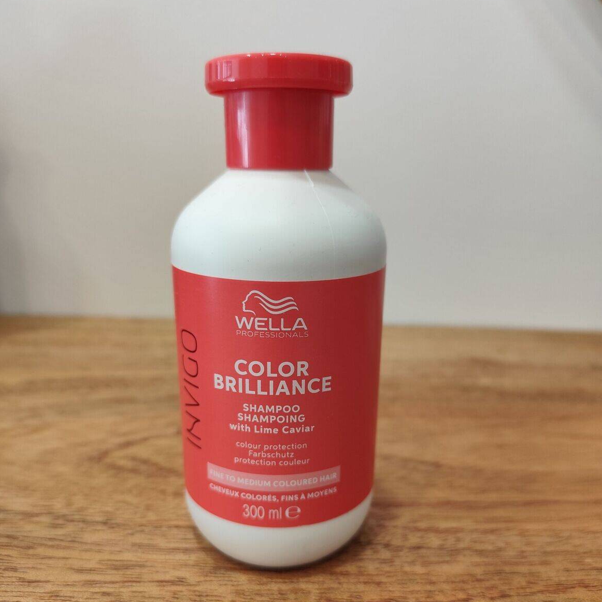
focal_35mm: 28
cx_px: 301
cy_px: 366
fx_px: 551
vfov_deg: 56.8
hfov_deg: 57.3
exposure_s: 1/100
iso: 320
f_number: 1.65
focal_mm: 6.19
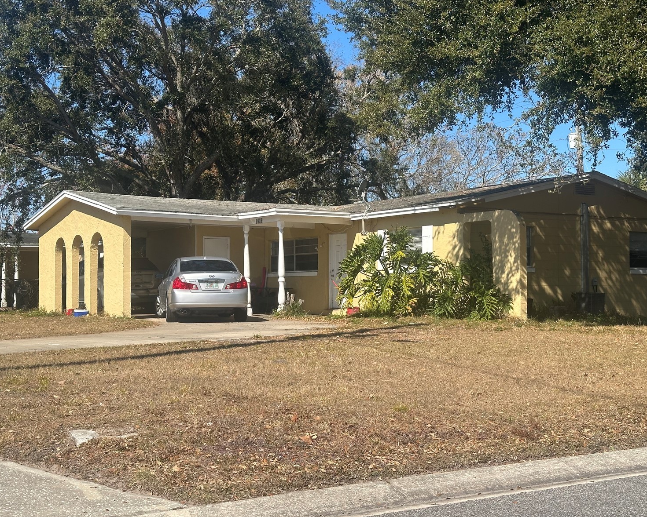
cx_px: 341
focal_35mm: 51
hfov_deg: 36.6
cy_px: 257
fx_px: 977
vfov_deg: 29.7
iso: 64
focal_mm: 6.86
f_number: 1.78
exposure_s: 1/3597
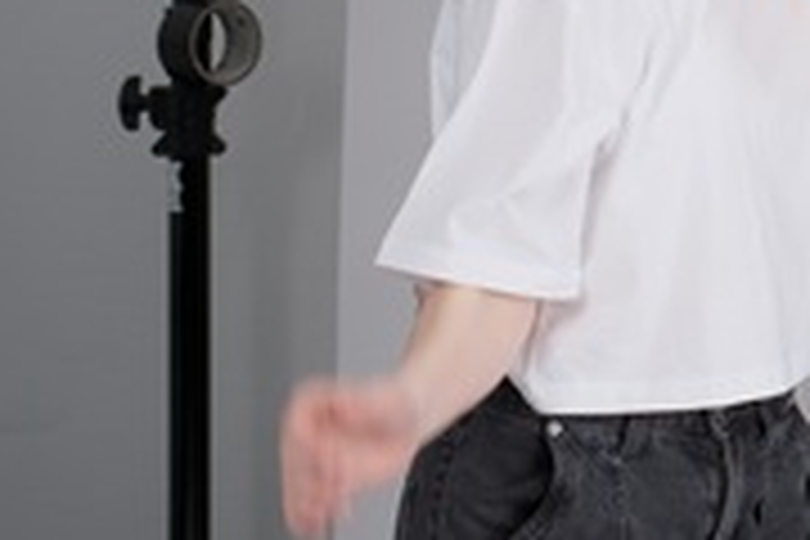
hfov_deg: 12.8
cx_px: 1325
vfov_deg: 9.0
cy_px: -126
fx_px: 3375
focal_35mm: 150
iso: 160
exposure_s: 1/160
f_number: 4
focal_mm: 40
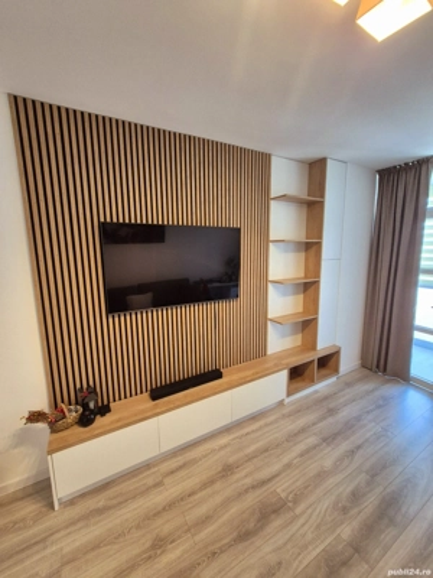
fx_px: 217
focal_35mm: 13
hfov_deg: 89.9
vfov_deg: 106.2
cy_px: 289
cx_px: 216
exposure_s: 1/50
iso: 400
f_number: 2.2
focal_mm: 2.2
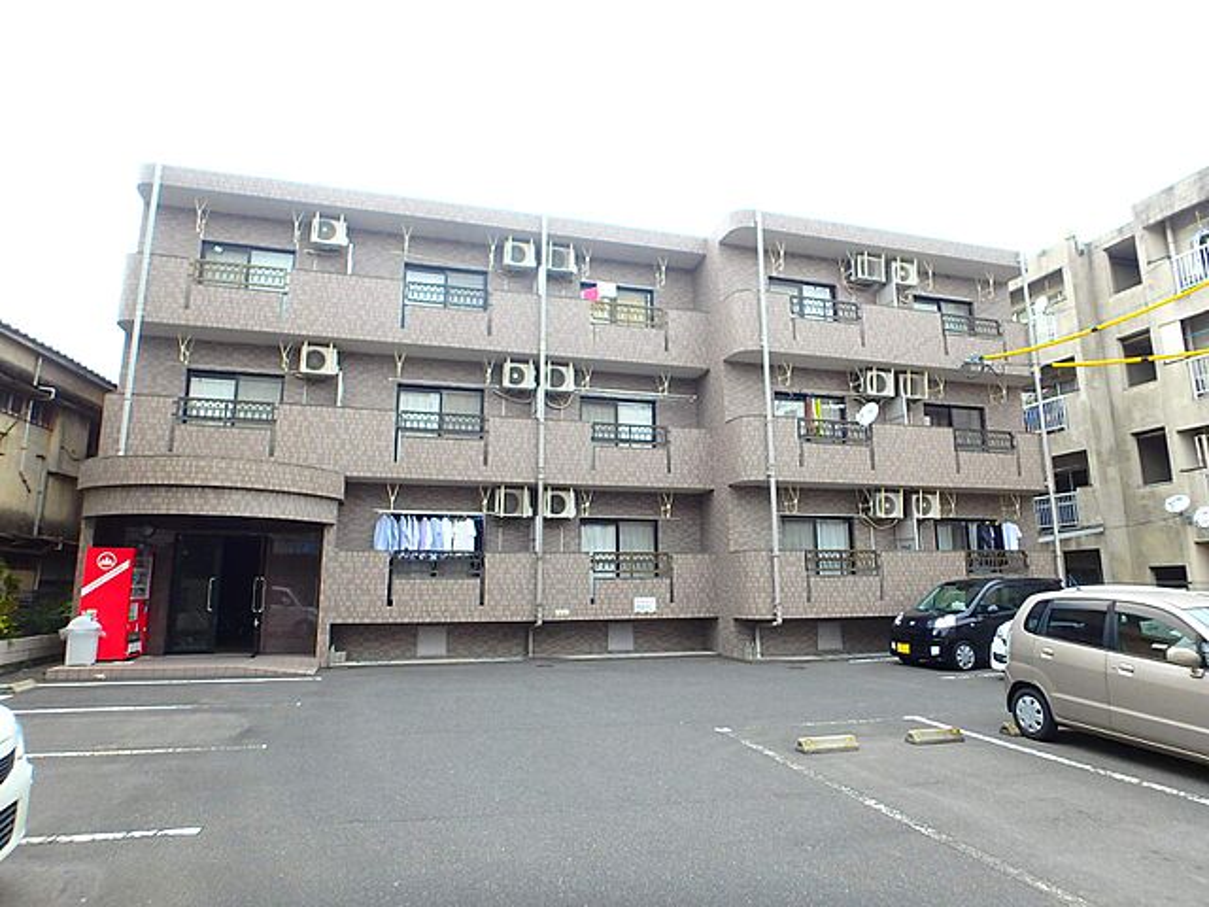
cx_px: 604
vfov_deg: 63.4
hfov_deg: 79.0
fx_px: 733
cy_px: 454
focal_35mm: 21
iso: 125
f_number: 3.5
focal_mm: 3.7
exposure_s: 1/100
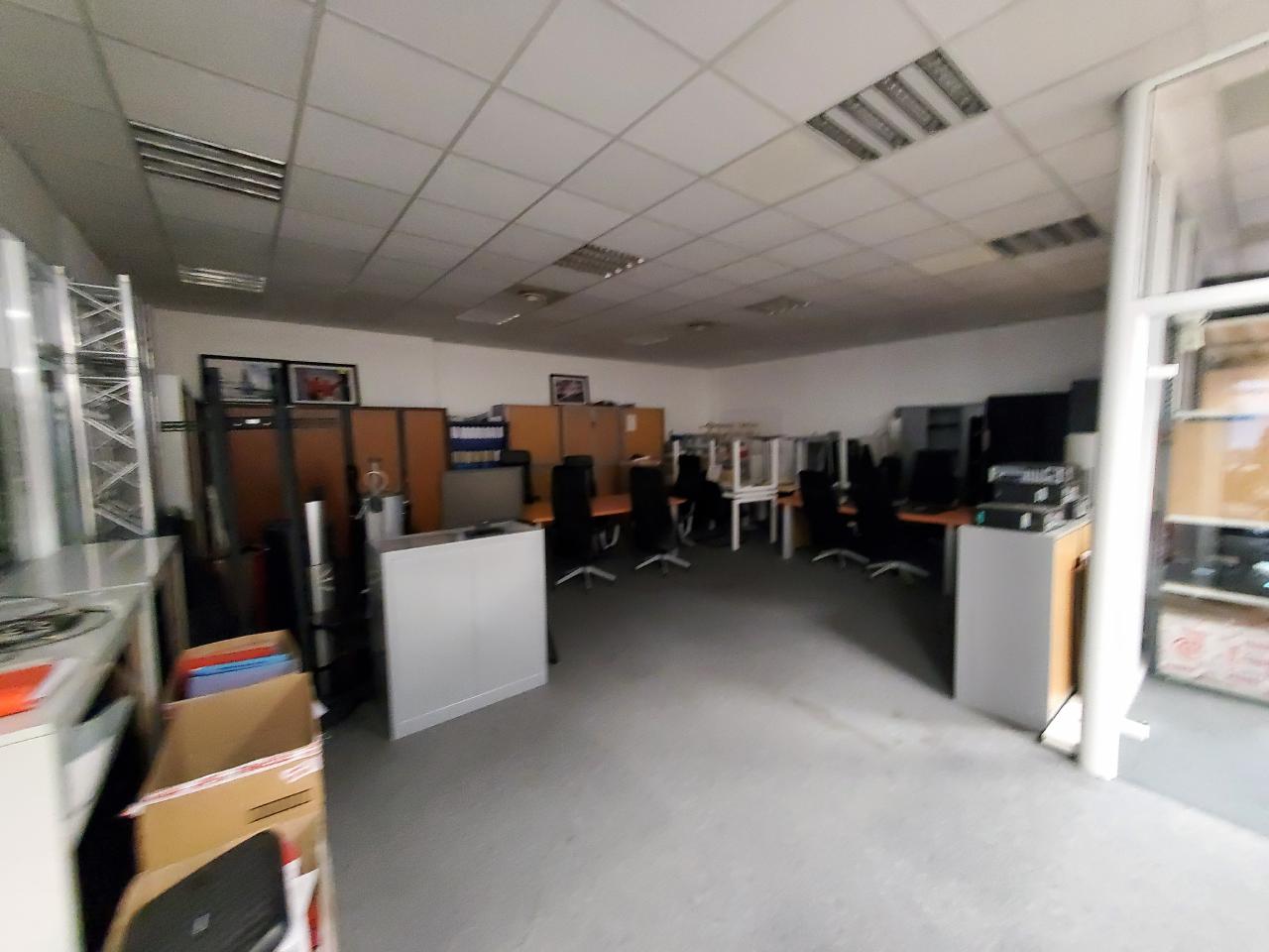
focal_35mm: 13
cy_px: 476
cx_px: 634
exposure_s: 1/14
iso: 1000
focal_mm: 1.8
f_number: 2.2
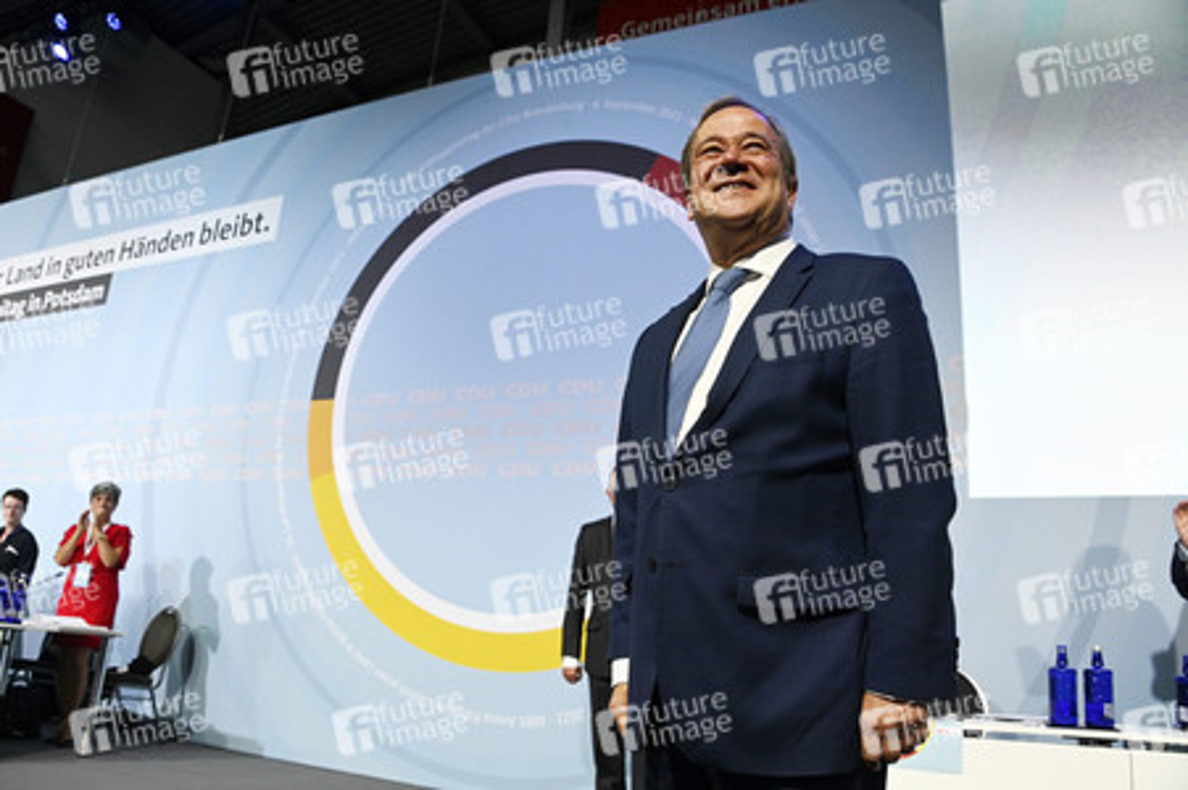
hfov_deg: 65.5
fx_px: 923
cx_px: 594
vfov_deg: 46.3
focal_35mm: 28
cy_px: 395
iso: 6400
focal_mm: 28
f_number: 5.6
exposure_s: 1/500
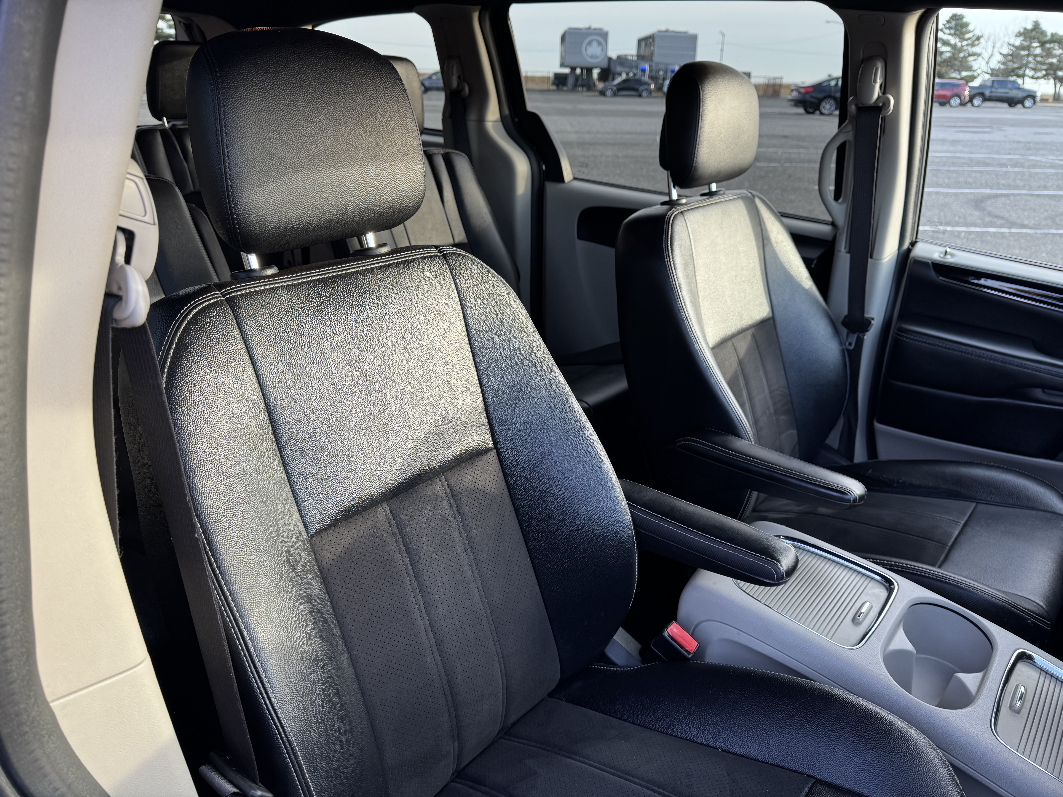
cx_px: 532
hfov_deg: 71.6
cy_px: 398
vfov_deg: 56.8
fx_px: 737
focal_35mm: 24
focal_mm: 6.76
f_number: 1.78
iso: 64
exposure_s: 1/121
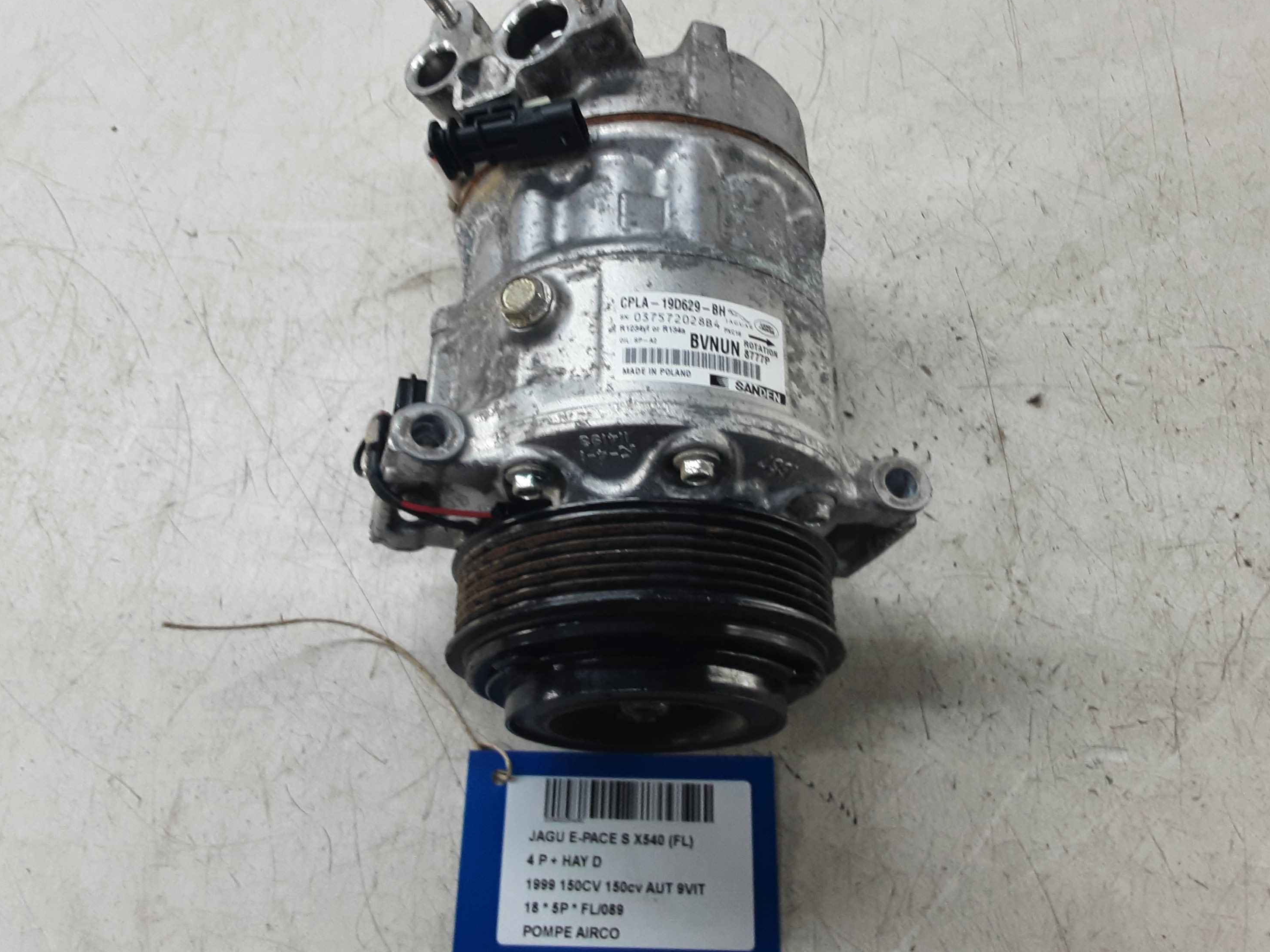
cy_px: 447
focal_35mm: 30
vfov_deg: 46.8
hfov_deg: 59.9
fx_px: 1101
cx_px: 600
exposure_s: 1/50
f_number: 1.9
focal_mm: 2.91
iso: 64
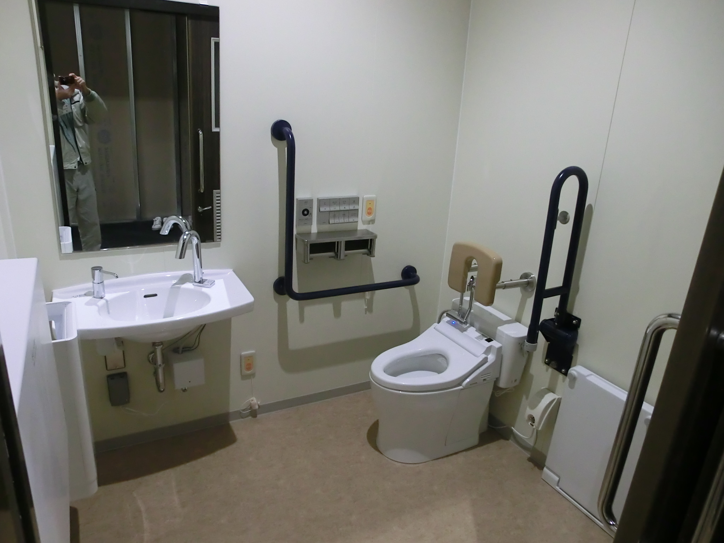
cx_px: 362
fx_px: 502
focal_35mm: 24
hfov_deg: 71.6
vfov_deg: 56.8
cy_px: 272
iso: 320
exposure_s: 1/60
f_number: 3
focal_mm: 4.24
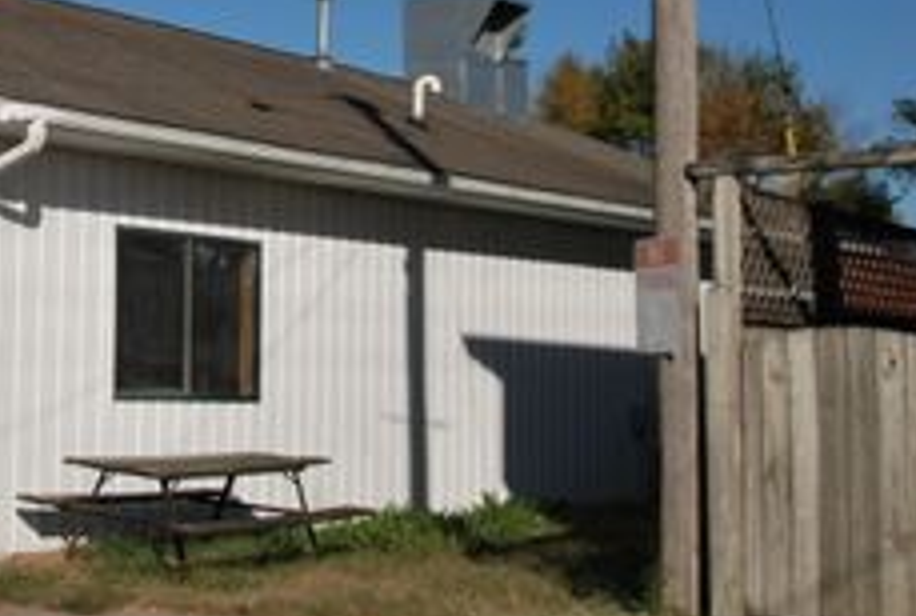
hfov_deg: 23.0
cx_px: 36
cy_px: 134
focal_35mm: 85
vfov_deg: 16.1
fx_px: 2168
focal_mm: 26
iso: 100
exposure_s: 1/1000
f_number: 4
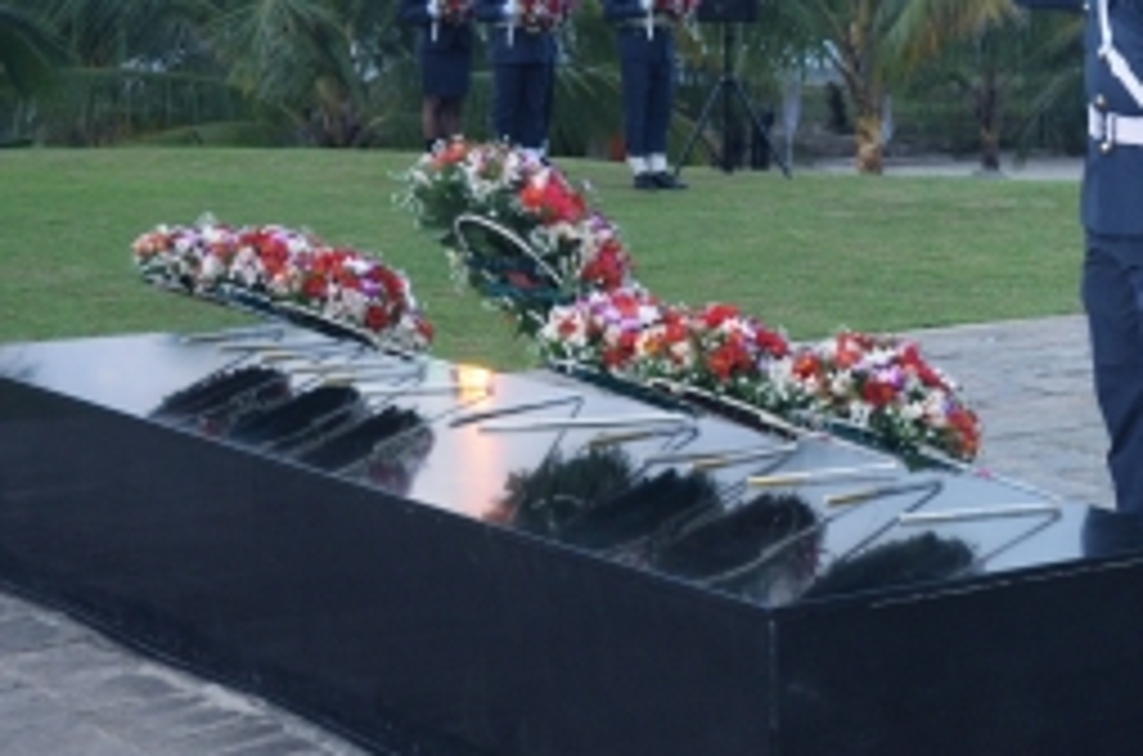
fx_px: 2882
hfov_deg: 21.1
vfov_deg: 14.9
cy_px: 279
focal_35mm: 91
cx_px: 1332
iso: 640
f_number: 5.6
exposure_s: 1/100
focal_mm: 22
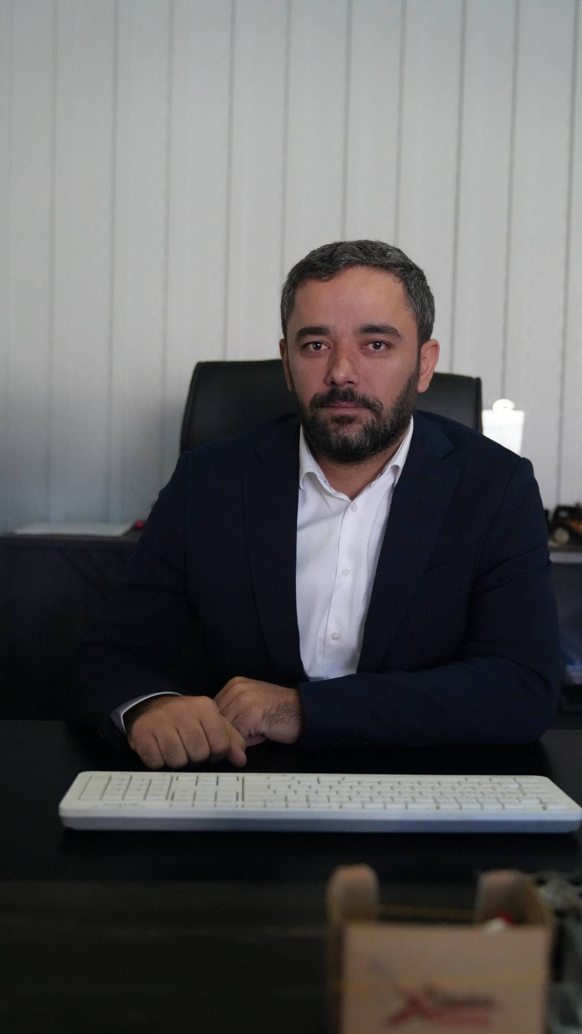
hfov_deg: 29.0
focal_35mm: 41
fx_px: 1125
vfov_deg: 49.4
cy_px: 518
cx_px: 314
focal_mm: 39
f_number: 2.8
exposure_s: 1/80
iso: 12800
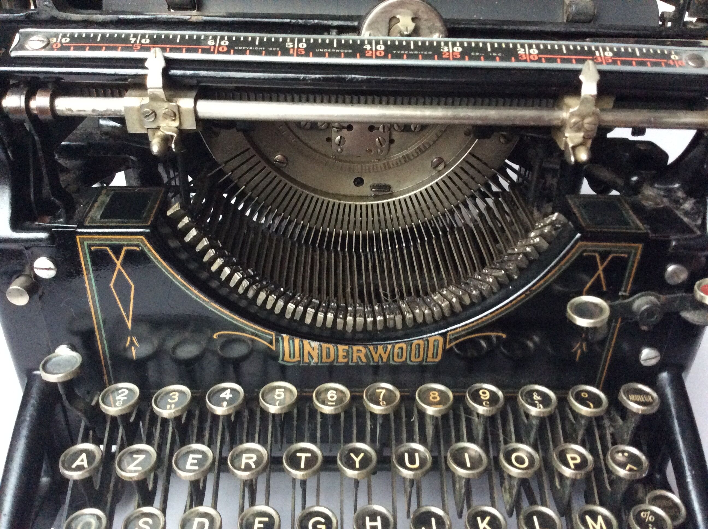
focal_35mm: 32
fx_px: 654
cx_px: 354
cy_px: 264
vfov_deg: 44.1
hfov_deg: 56.9
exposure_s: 1/25
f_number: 2.4
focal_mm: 3.3
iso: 320
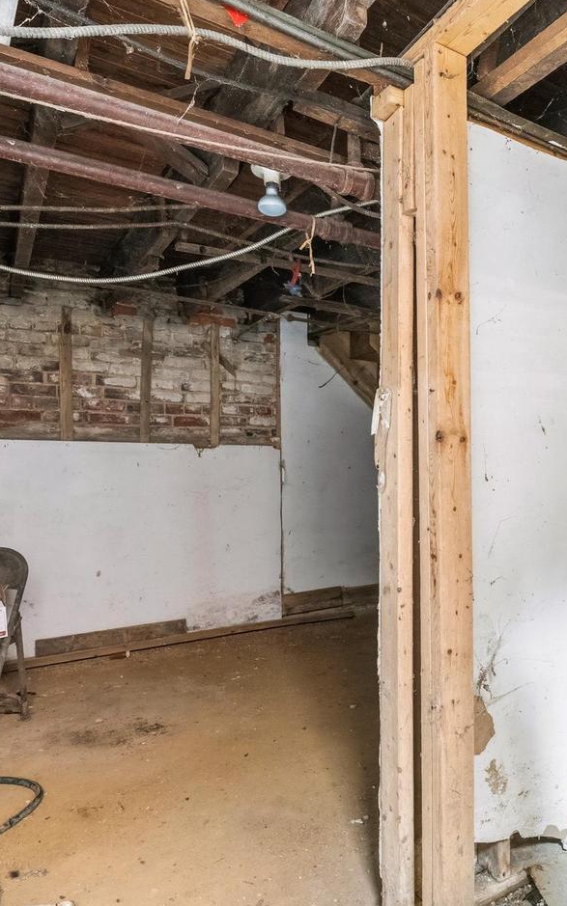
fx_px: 618
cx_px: 441
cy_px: 444
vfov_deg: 72.5
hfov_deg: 47.0
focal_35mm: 25
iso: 6400
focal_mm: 16
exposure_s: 1/20
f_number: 7.1
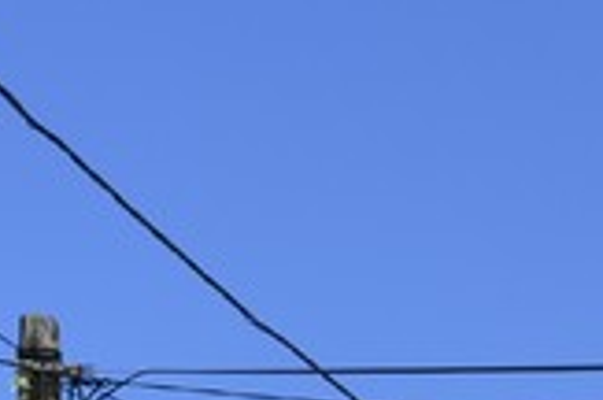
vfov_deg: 7.2
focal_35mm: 188
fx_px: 3143
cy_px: 496
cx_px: -1043
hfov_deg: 9.3
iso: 100
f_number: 11
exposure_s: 1/180
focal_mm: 20
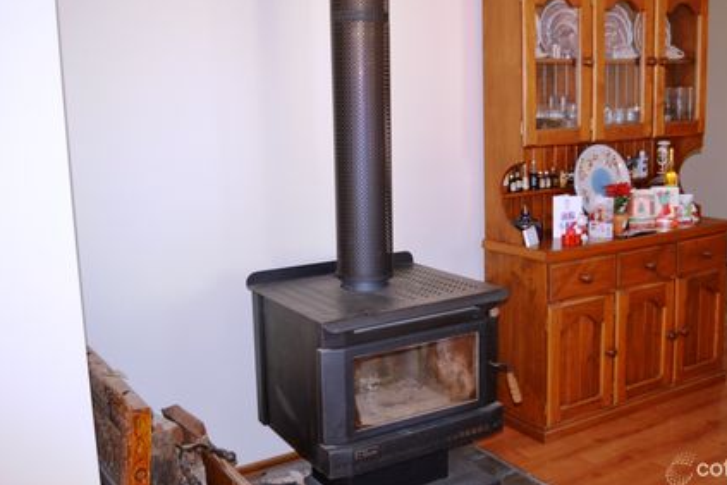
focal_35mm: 40
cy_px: 235
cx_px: 400
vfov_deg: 33.4
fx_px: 808
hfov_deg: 48.4
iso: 1000
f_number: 4
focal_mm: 24
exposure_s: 1/60
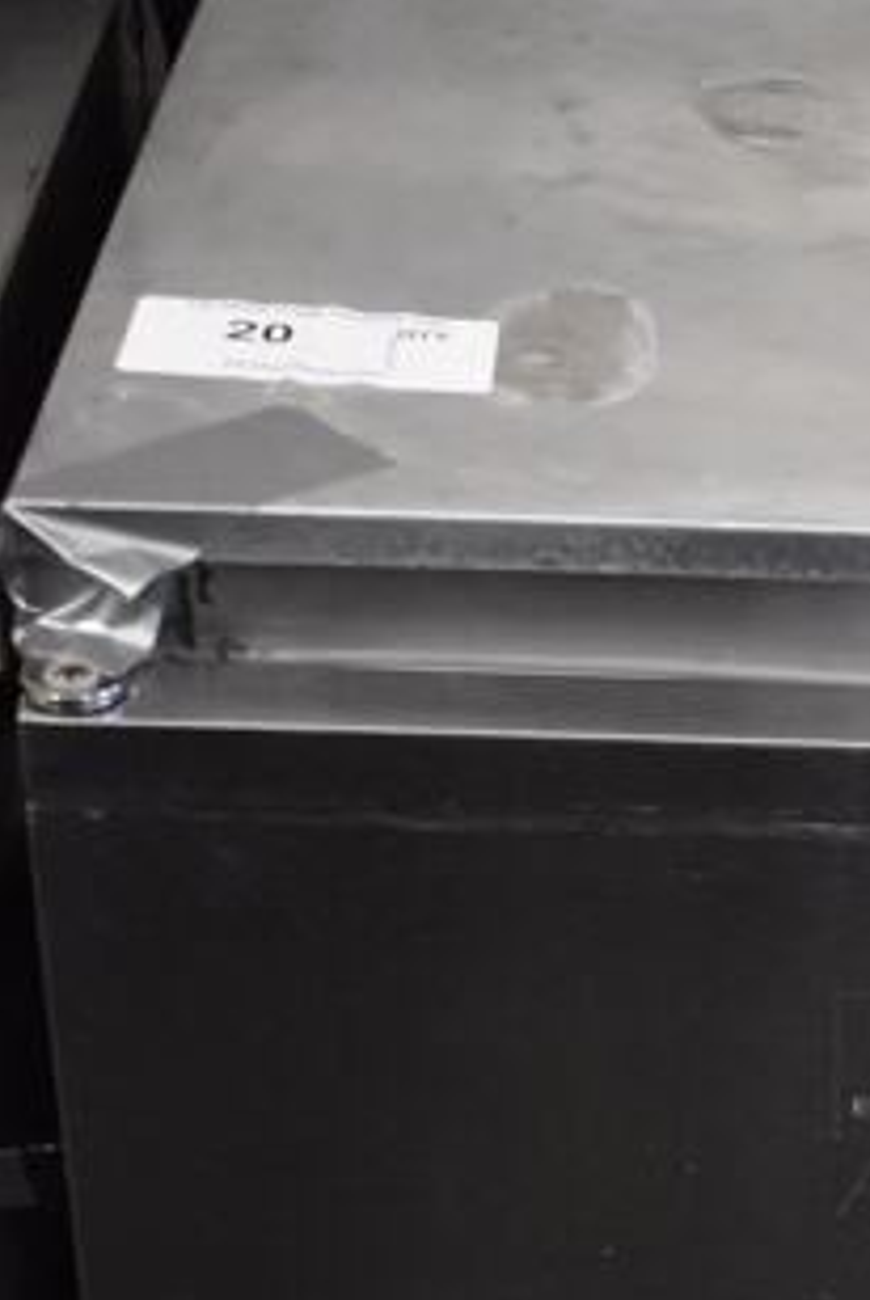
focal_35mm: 80
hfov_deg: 15.8
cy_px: 1011
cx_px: 1280
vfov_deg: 25.0
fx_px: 2893
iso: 2800
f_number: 3.5
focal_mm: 18
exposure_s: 1/125
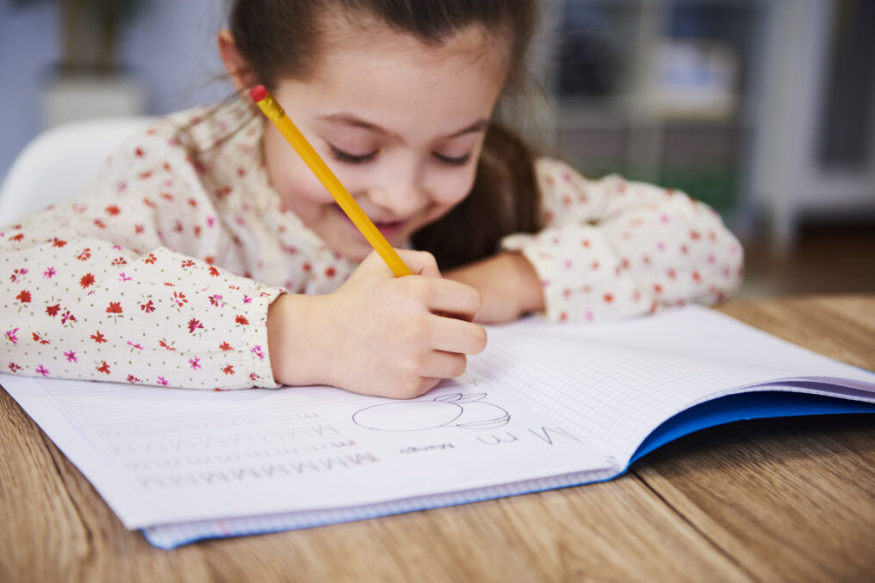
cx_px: 435
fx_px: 1531
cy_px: 294
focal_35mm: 63
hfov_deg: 31.9
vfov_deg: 21.6
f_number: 2.8
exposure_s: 1/160
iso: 200
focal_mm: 62
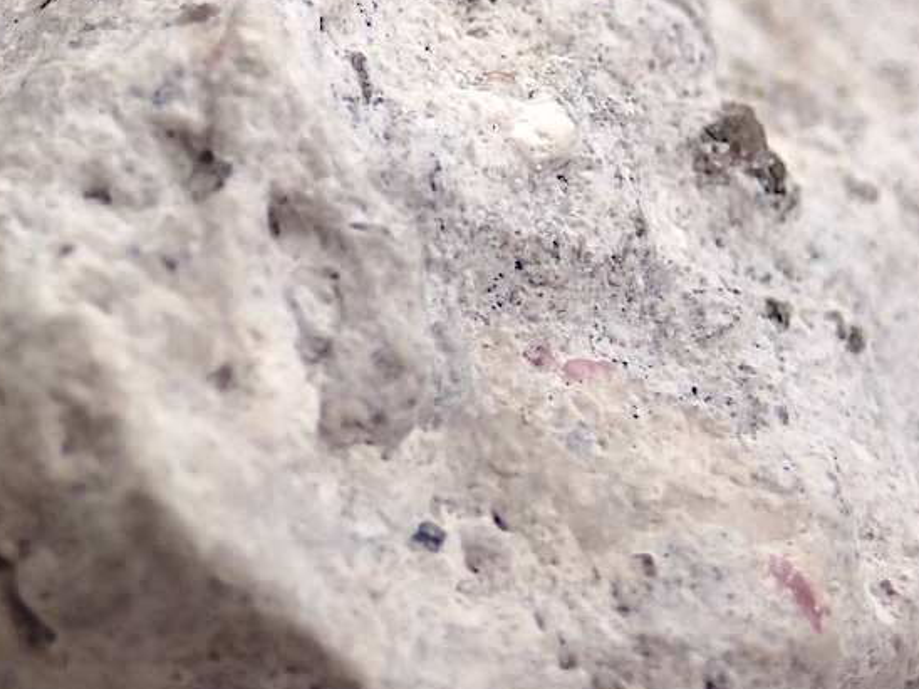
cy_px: -82
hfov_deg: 12.0
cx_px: -47
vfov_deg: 9.1
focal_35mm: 162
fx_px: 4301
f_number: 3.9
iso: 200
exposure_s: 1/80
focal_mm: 12.73
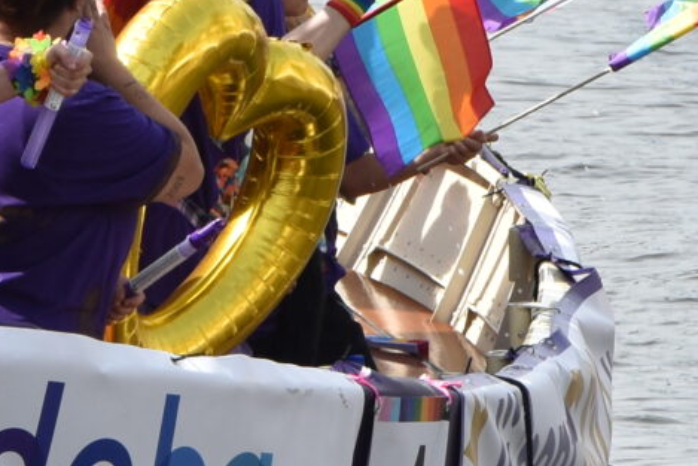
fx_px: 16673
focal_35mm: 860
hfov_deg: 2.4
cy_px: -11
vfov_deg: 1.6
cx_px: -254
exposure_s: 1/320
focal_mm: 105
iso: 200
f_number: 9
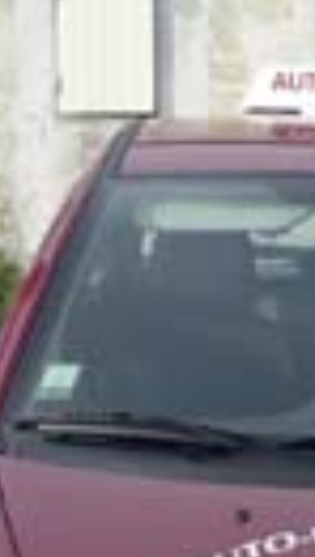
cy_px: 219
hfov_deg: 8.7
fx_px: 2028
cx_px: 455
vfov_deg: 15.6
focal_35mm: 137
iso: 100
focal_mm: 5.5
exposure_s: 1/160
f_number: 8
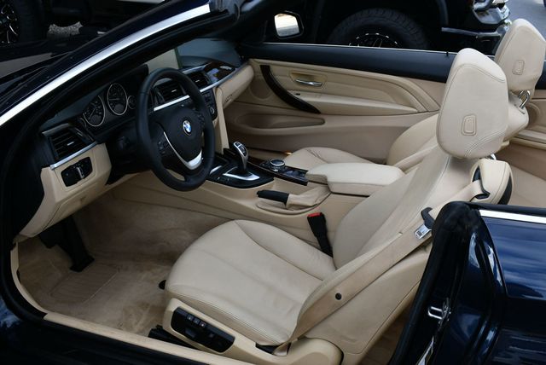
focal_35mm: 36
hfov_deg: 53.1
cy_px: 182
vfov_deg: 36.9
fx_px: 546
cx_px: 273
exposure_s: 1/250
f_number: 6.3
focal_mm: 18
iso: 200
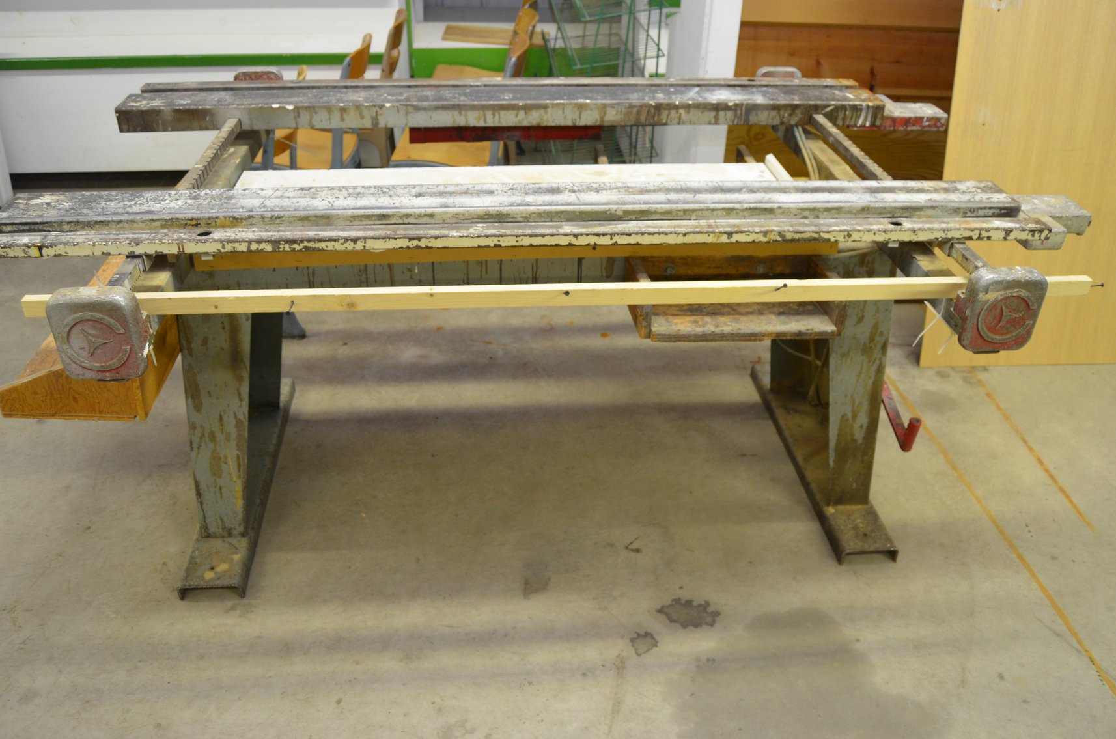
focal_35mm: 27
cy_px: 370
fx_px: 835
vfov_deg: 47.7
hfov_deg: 67.5
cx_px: 558
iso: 900
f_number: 4
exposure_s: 1/60
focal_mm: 18
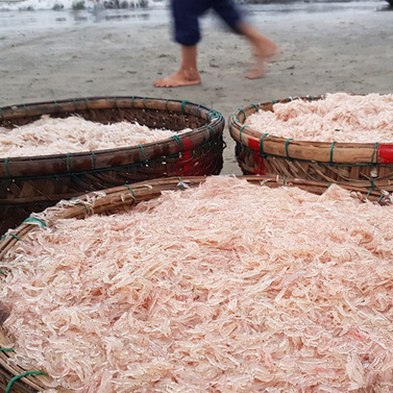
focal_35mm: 39
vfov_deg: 42.6
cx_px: 266
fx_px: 501
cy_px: 240
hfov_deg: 42.2
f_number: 1.7
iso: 200
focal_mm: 4.2
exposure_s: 1/19
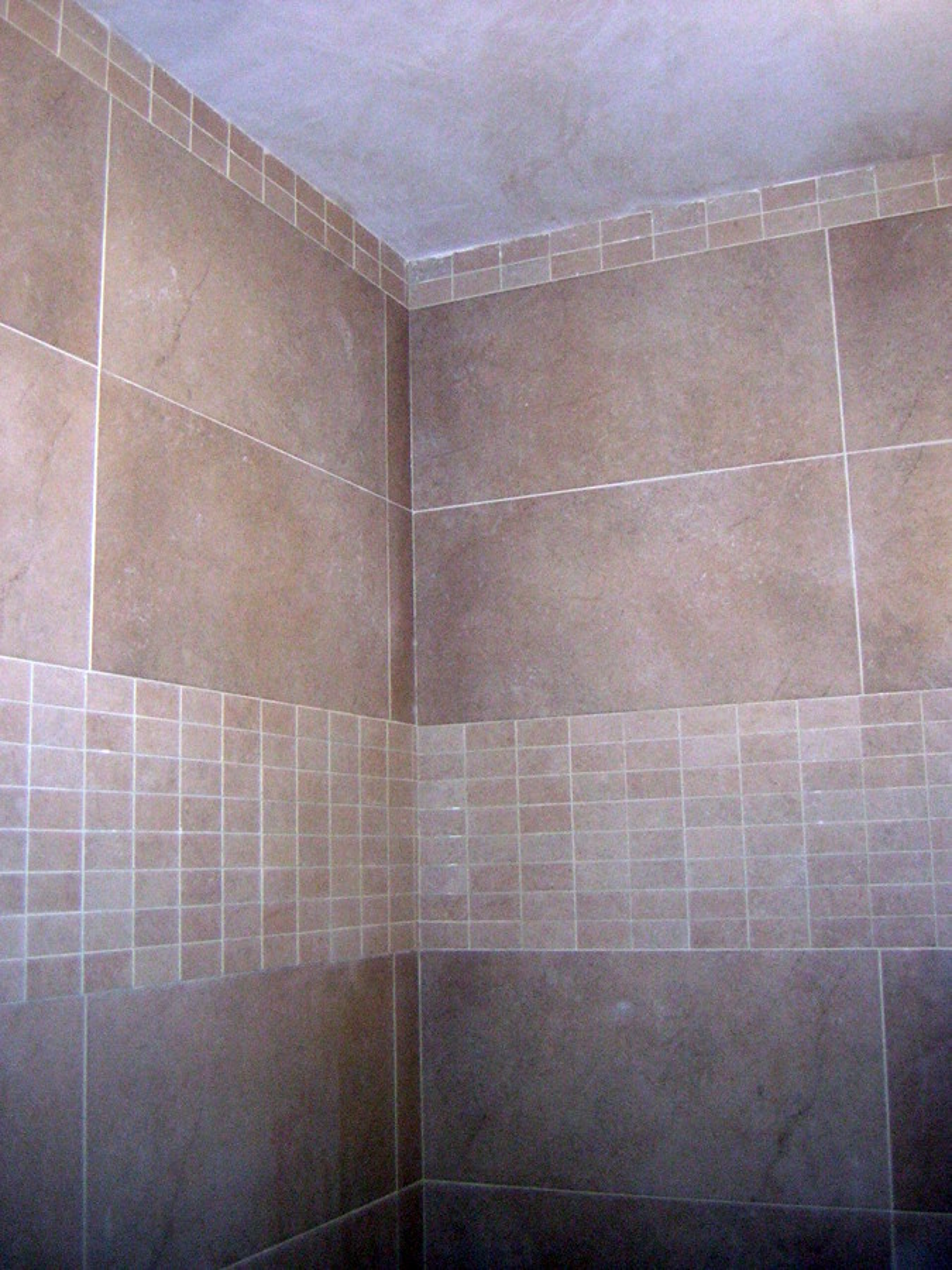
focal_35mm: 36
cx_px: 476
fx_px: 1320
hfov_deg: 39.7
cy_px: 635
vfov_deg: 51.4
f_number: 2.6
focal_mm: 4.7
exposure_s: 1/28.8
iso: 149
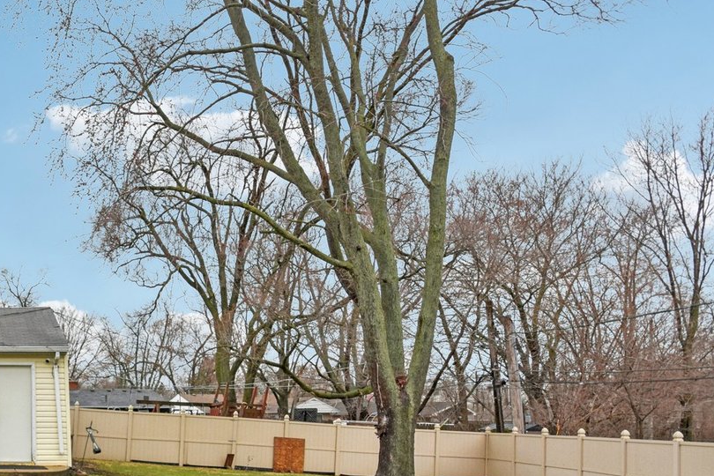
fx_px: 654
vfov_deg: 37.9
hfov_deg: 48.2
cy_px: 405
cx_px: 15
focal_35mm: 33
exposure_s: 1/250
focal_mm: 11
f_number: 8
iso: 400
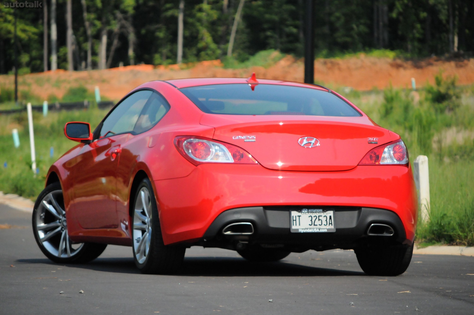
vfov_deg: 6.8
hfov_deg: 10.2
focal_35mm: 202
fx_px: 2663
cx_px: 237
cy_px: 158
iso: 2000
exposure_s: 1/8000
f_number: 5.6
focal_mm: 135
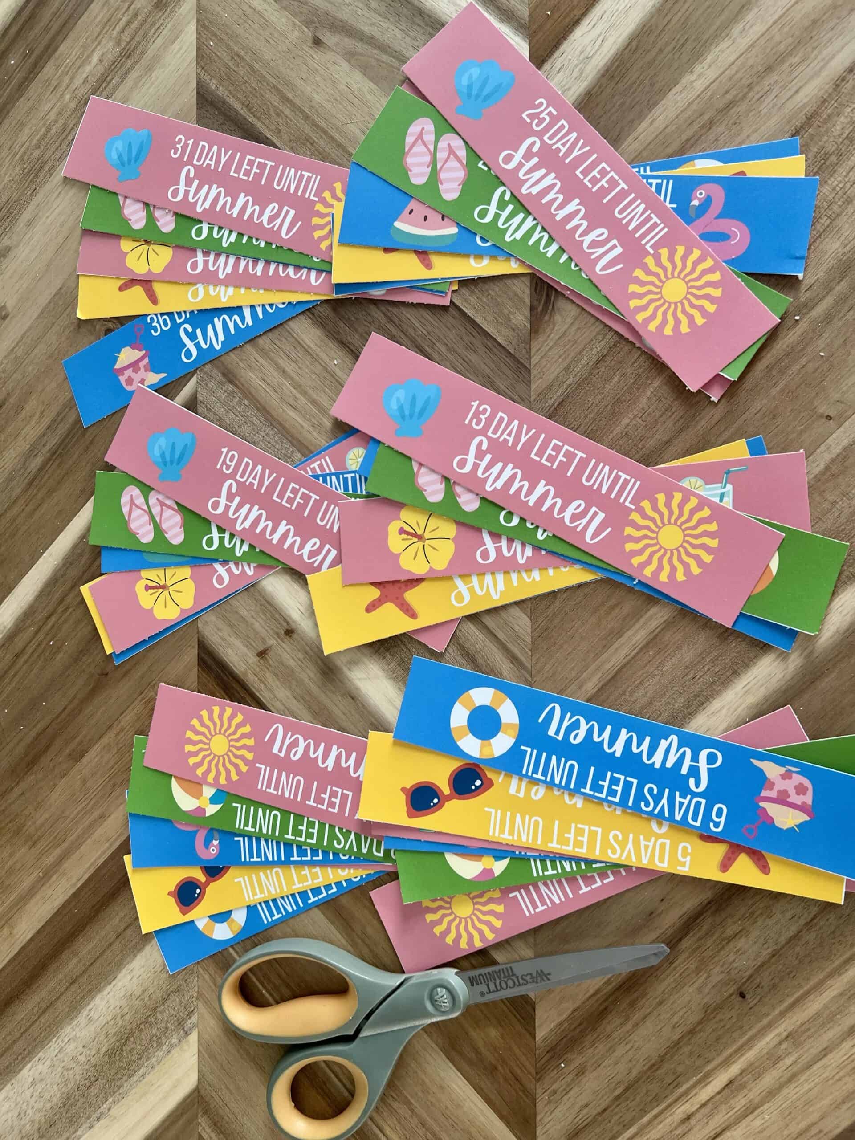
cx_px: 428
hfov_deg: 53.1
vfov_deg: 67.3
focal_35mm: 26
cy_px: 570
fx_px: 856
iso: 80
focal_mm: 5.7
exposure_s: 1/60
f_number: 1.5
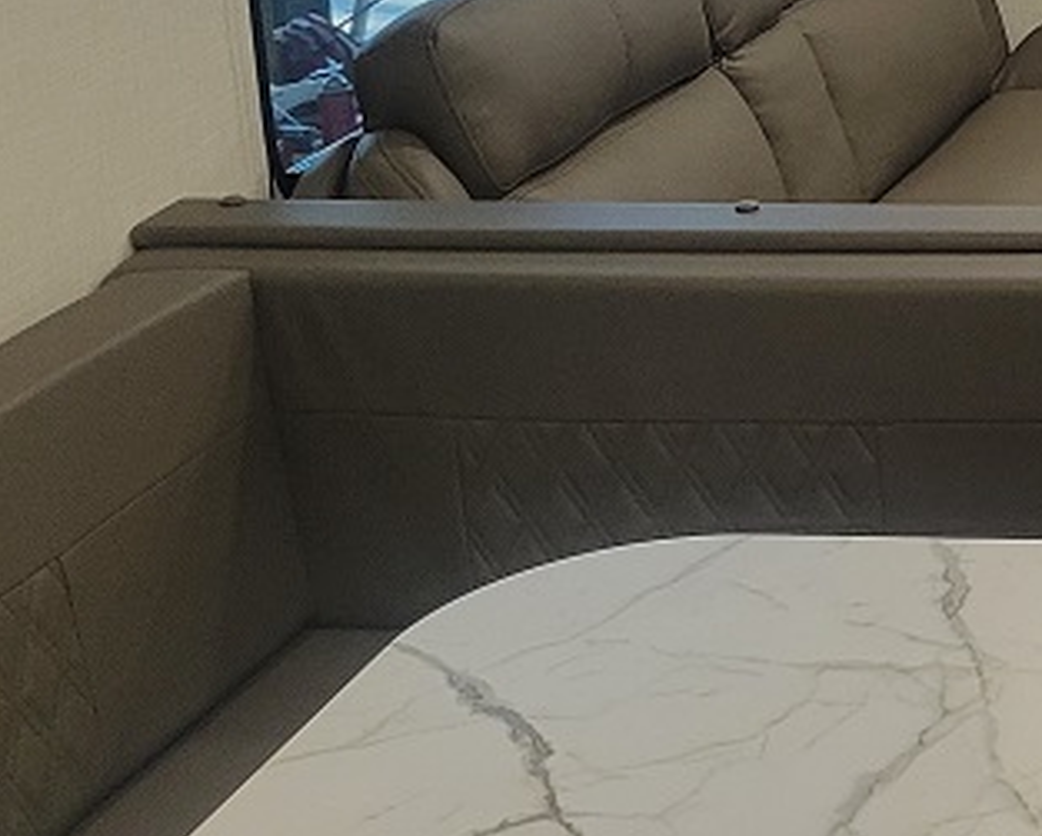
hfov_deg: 17.2
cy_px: 3
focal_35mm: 98
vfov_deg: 15.4
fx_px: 3025
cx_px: 1658
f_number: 1.8
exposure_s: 1/120
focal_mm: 5.4
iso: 320
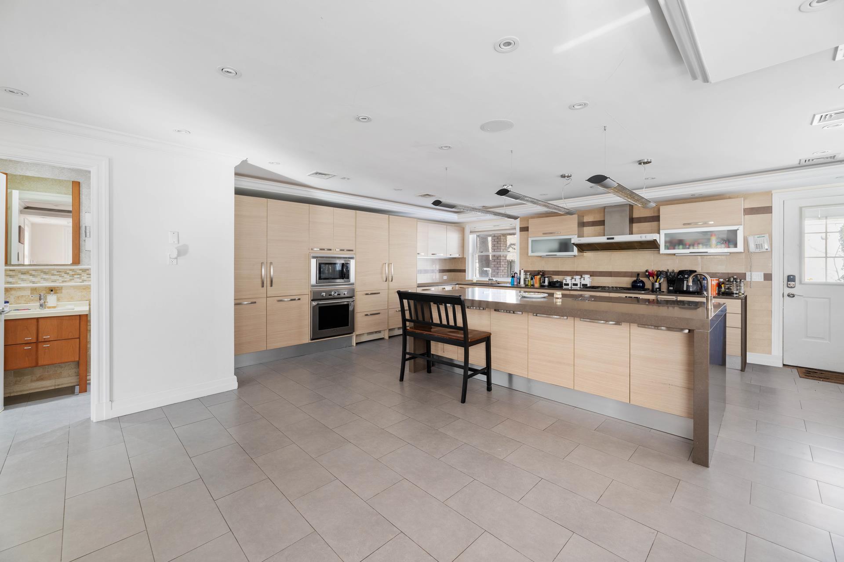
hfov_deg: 104.3
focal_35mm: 14
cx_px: 422
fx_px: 328
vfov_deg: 81.2
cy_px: 281
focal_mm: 14
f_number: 10
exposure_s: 1/1.67
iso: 200
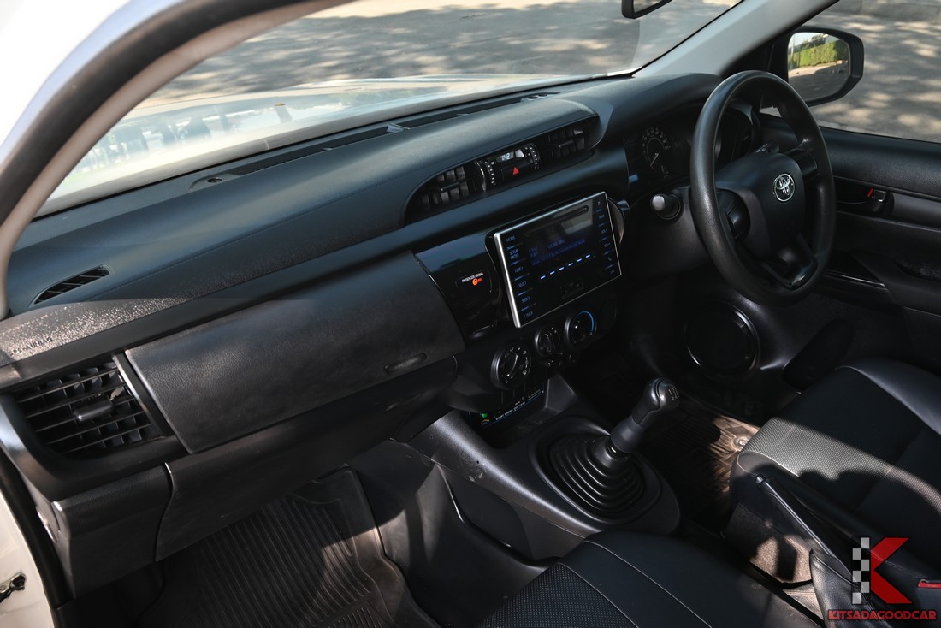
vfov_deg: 45.0
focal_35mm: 29
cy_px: 314
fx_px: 758
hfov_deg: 63.6
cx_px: 470
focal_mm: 29
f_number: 8
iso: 200
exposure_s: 1/30
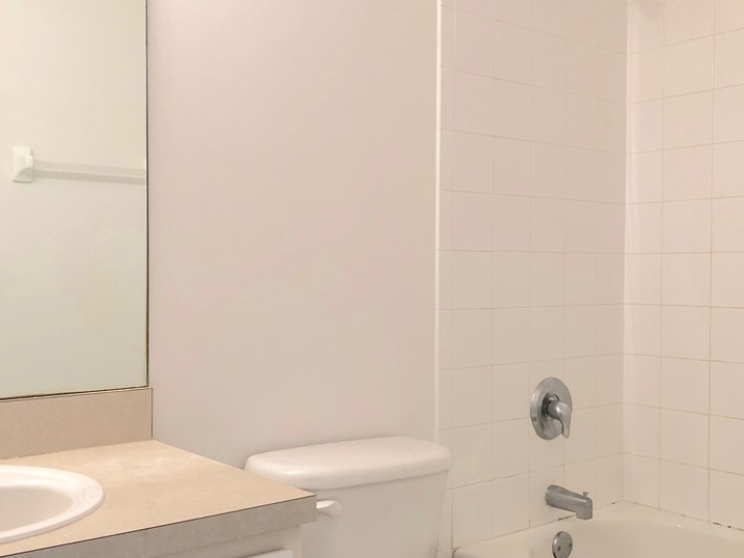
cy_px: 297
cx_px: 320
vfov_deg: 36.0
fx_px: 860
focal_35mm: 40
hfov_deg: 46.7
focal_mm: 3.99
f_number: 1.8
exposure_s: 1/30
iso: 25
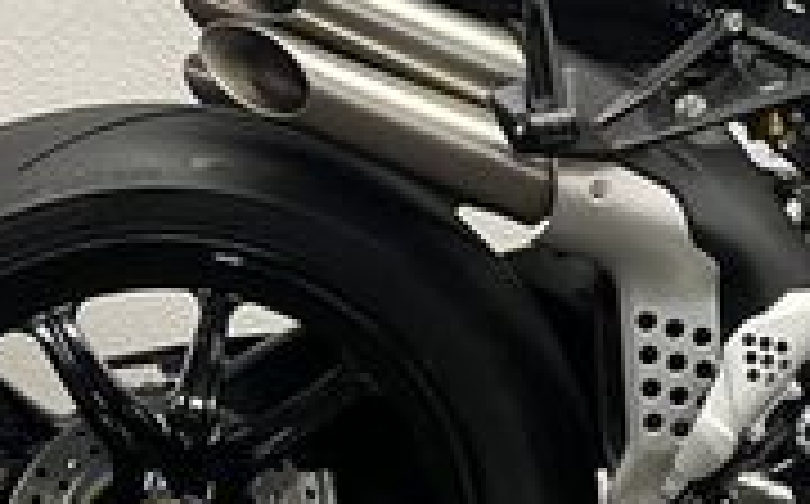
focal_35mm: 98
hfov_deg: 20.6
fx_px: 2161
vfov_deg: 13.3
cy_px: 252
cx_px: 810
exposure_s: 1/50
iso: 100
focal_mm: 5.1
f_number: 1.6
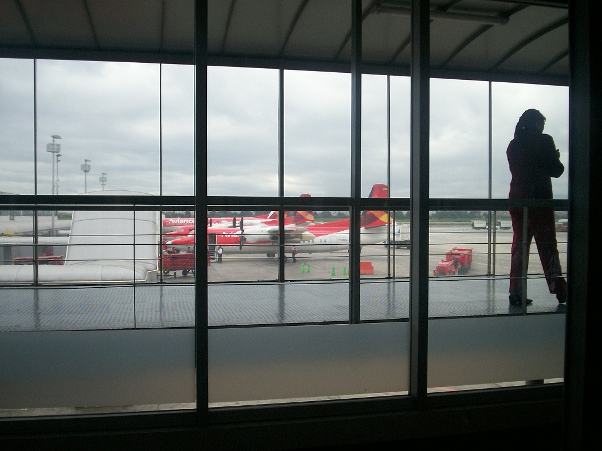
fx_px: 626
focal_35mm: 36
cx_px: 301
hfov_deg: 51.4
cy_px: 226
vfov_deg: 39.7
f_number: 4.5
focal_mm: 5.9
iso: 100
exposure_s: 1/210
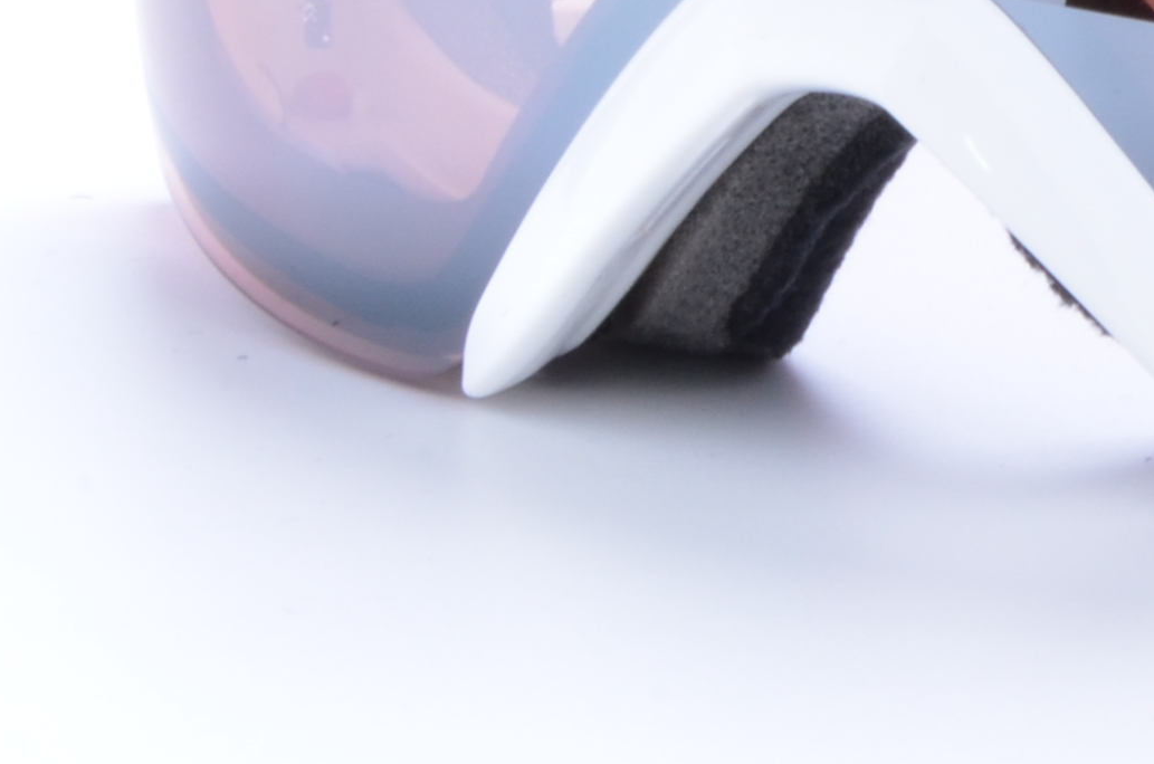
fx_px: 6525
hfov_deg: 9.9
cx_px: 1443
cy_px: -333
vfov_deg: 6.6
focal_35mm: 204
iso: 720
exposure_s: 1/6
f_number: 27
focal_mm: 38
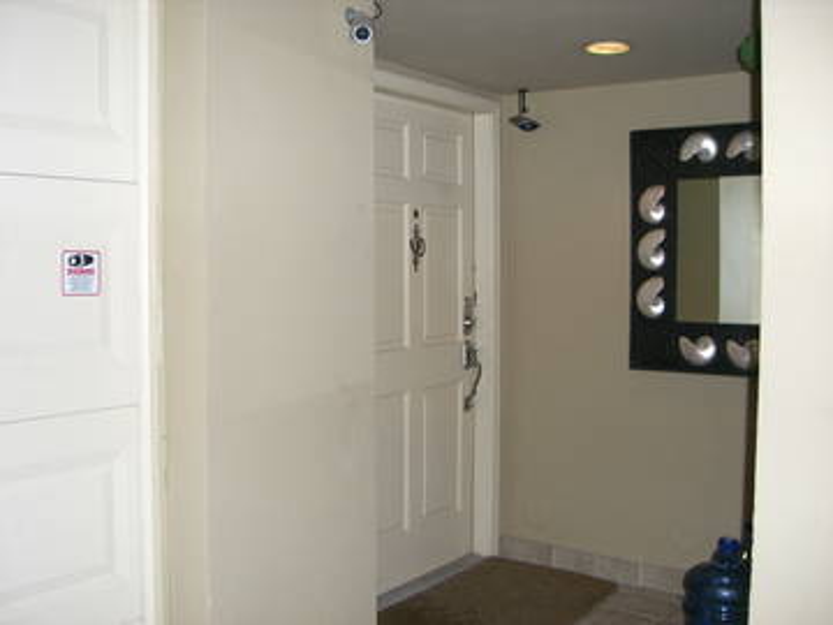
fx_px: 914
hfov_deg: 49.0
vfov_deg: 37.7
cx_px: 416
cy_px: 312
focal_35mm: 38
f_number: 2.7
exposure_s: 1/60
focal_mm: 6.2
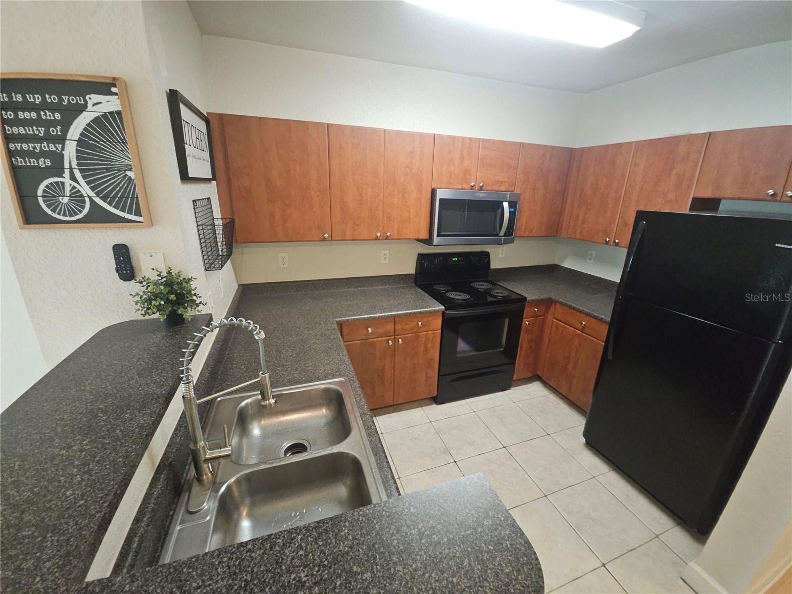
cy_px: 297
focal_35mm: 13
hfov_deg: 106.2
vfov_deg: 89.9
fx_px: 297
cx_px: 396
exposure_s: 1/30
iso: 640
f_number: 2.2
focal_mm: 1.7
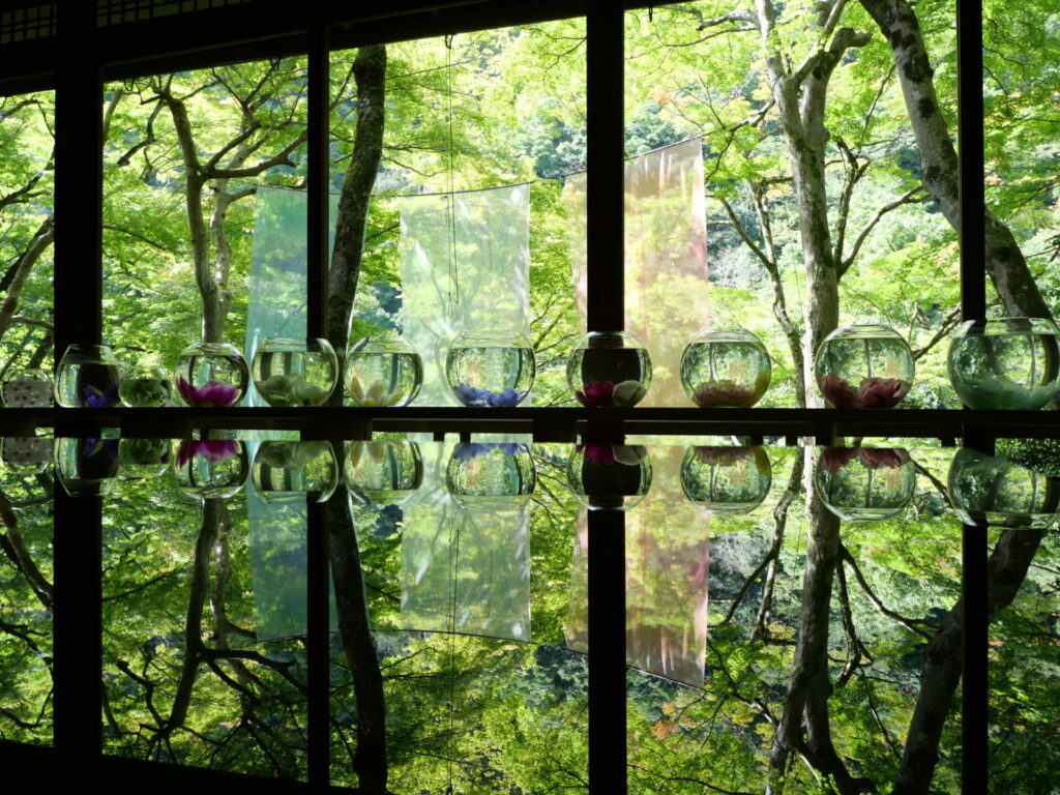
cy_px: 398
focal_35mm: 32
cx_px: 530
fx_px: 980
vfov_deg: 44.2
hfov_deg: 56.8
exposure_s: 1/125
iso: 200
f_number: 3.9
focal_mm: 16
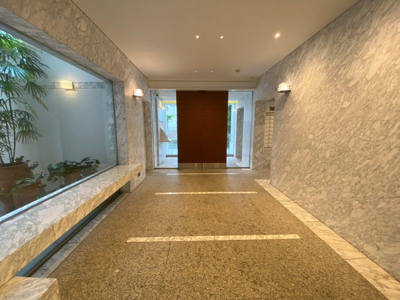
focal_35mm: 13
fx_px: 150
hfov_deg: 106.2
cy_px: 150
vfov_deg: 89.9
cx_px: 200
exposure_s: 1/50
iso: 250
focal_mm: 1.54
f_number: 2.4
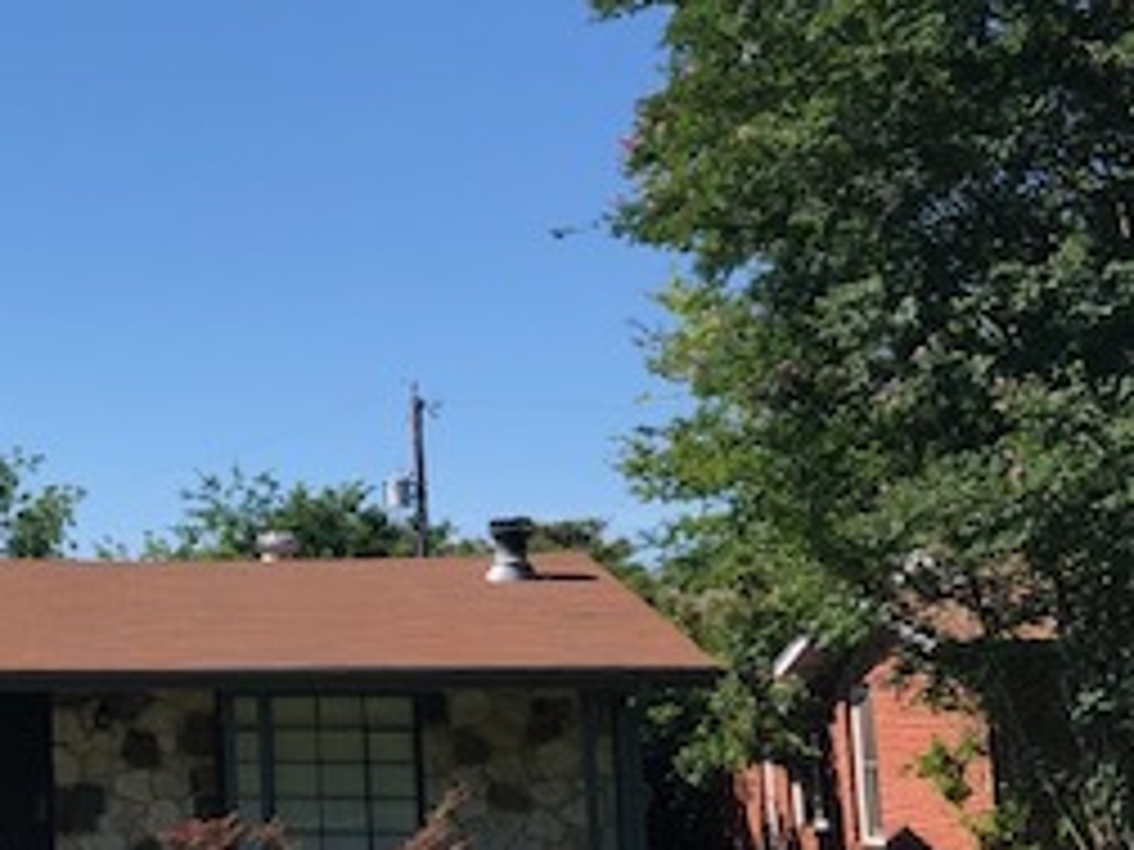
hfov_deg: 24.3
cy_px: 432
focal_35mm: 71
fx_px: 2326
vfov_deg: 20.7
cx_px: -302
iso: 20
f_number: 1.8
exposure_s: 1/2183
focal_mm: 3.99
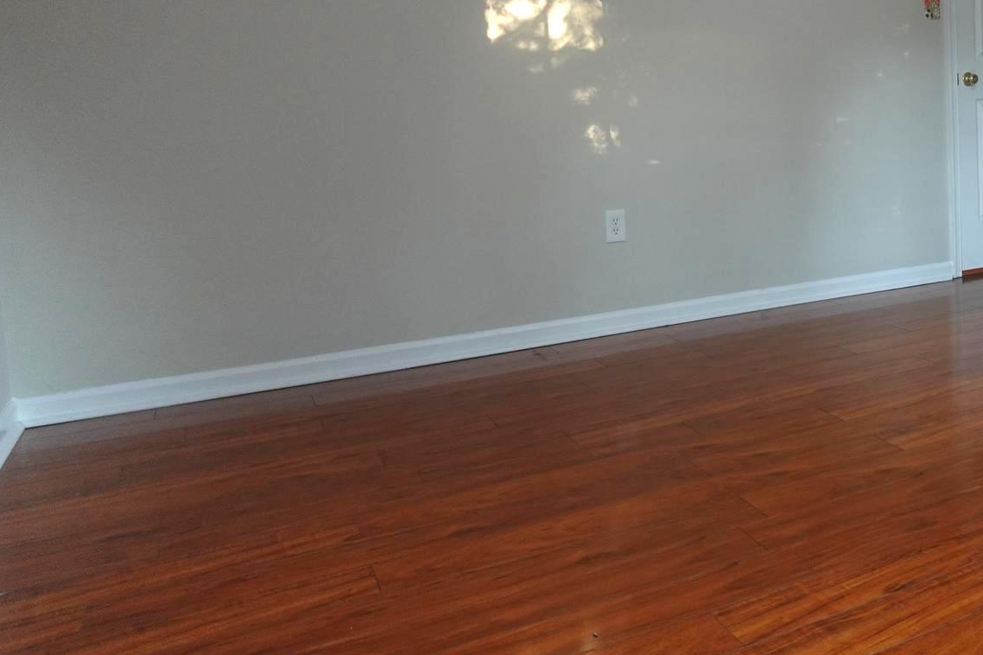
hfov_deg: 48.9
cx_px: 837
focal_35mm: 36
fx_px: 983
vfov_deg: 36.2
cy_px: 182
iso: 400
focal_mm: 7.6
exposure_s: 1/80
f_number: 2
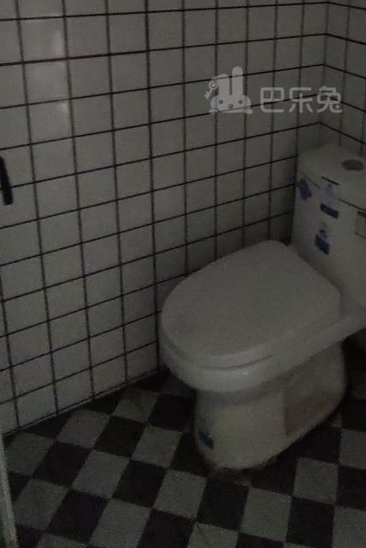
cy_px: 91
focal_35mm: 35
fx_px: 533
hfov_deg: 37.0
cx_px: 273
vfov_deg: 50.3
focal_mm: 1.68
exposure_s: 1/20
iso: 500
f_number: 2.2
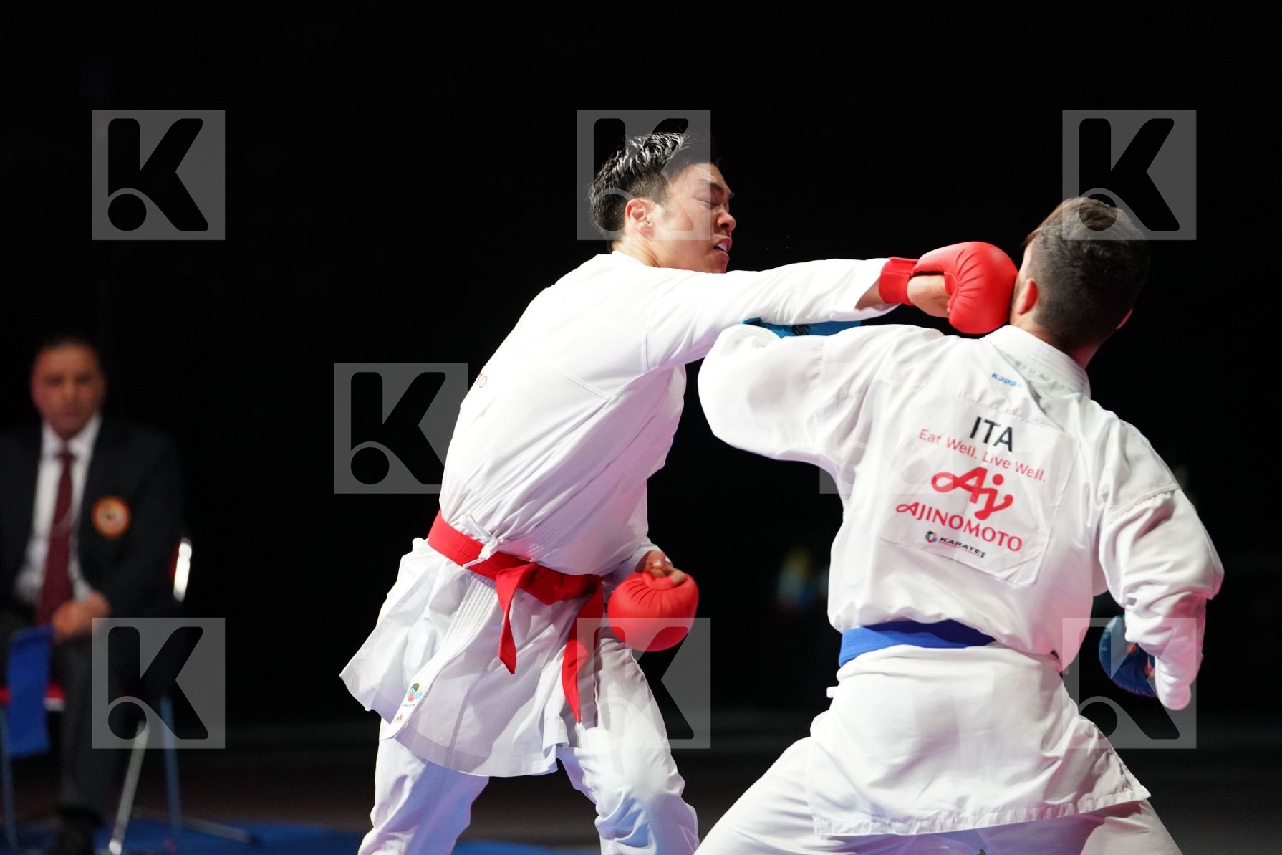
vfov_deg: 7.7
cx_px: 644
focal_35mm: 179
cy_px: 429
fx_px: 6373
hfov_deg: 11.5
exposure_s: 1/1000
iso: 5000
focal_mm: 178
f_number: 2.8
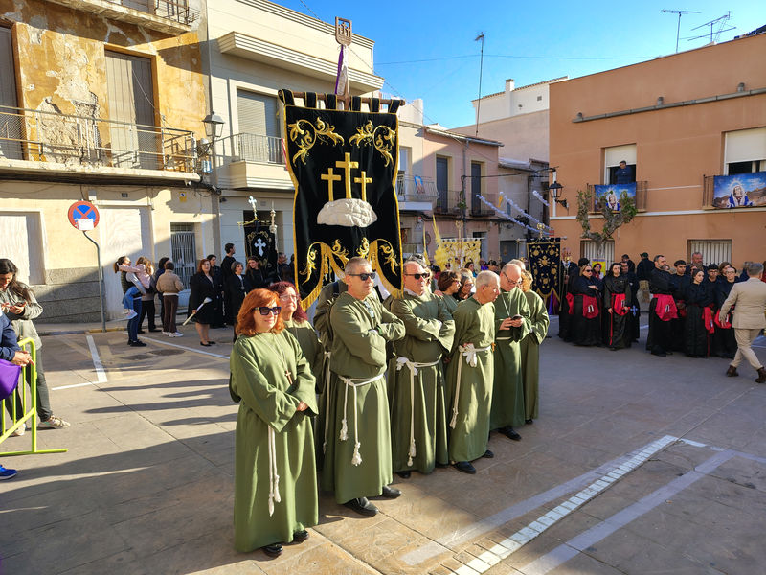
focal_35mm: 24
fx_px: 531
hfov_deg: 71.6
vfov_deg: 56.8
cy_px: 288
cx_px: 383
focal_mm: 5.56
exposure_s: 1/592
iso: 100
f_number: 1.8
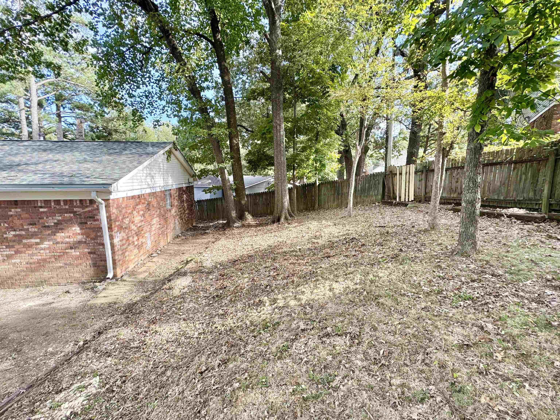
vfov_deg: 85.7
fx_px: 226
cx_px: 280
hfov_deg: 102.1
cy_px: 210
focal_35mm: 14
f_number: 2.2
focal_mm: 2.22
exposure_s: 1/133
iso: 40
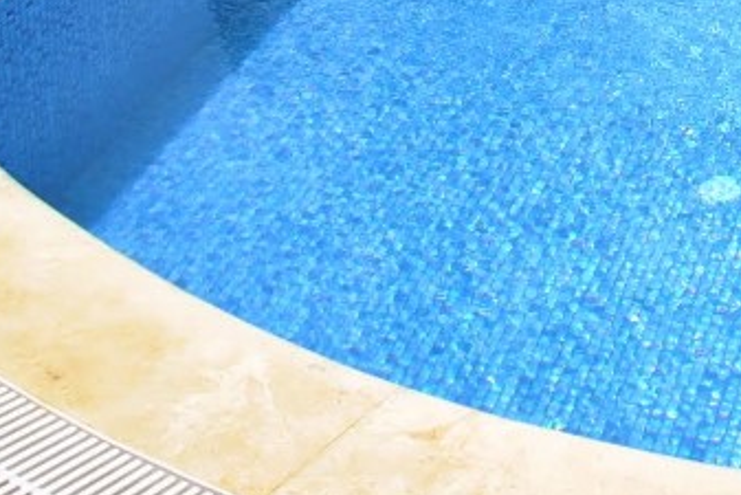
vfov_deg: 13.9
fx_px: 1894
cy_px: -268
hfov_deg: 20.1
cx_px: 988
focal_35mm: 92
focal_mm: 18
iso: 100
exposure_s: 1/250
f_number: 8
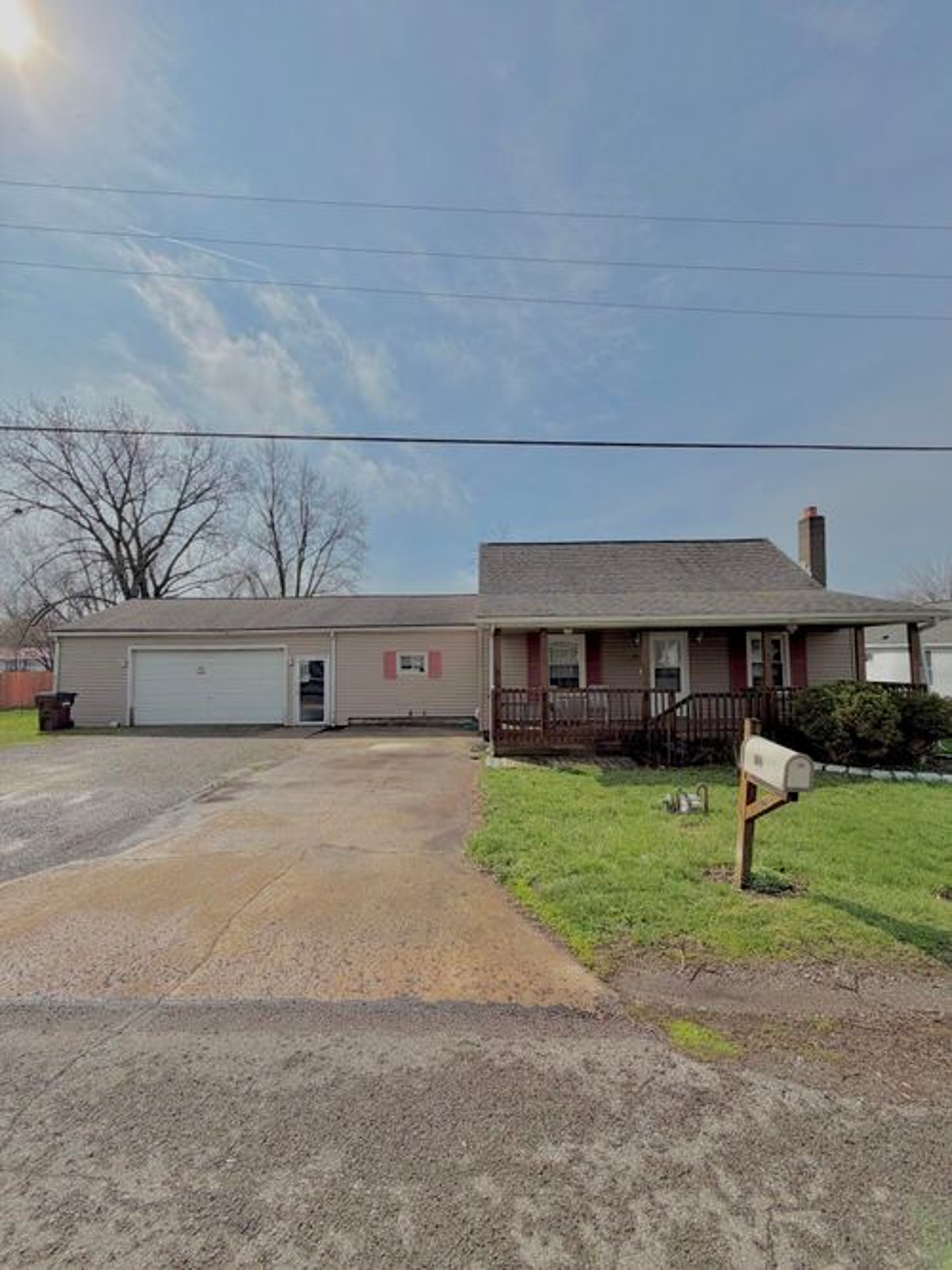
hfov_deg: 85.7
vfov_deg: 102.1
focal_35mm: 14
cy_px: 635
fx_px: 514
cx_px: 476
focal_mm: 2.22
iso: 20
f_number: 2.2
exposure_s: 1/2092
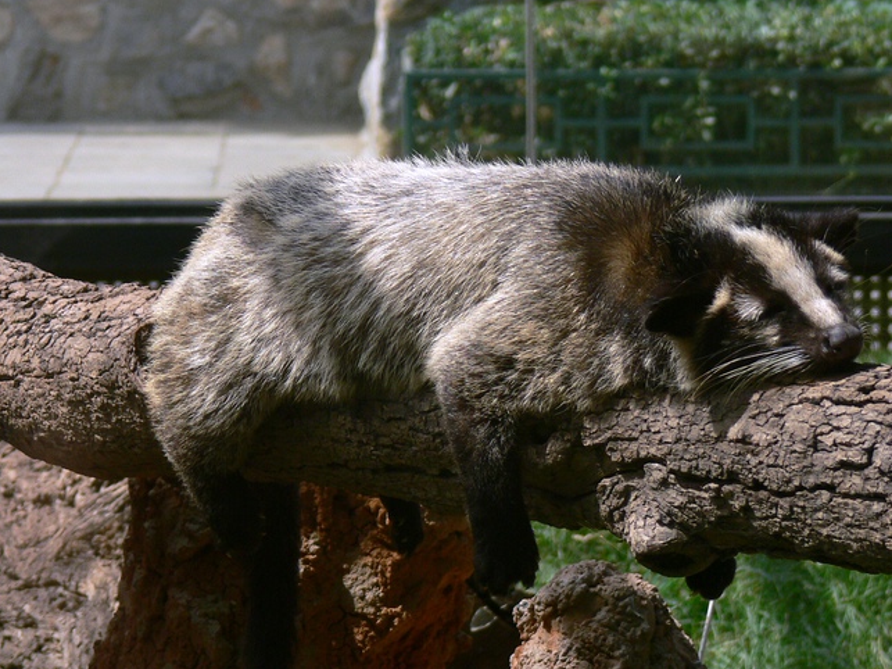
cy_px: 338
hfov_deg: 8.8
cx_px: 451
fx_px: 5771
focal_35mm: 224
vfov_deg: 6.6
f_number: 3.6
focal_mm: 29.4
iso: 80
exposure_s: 1/640
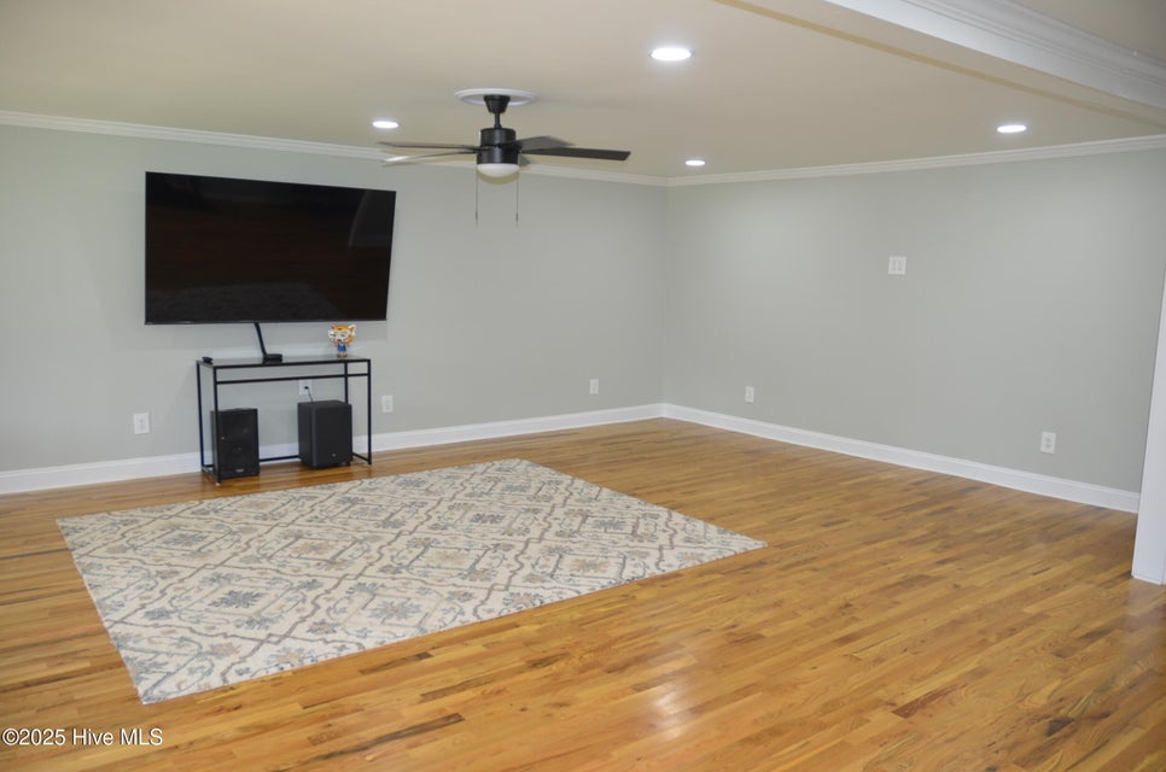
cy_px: 386
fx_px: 873
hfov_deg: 67.5
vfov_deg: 47.7
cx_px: 583
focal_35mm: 27
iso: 500
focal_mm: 18
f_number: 3.5
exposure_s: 1/60
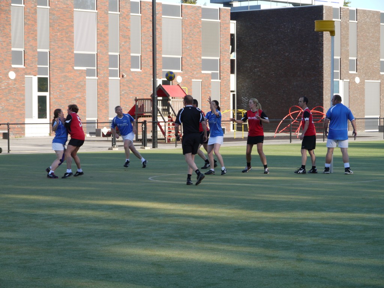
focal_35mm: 108
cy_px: 144
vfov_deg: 13.7
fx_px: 1198
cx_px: 192
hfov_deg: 18.2
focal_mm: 54
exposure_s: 1/250
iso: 125
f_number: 5.6
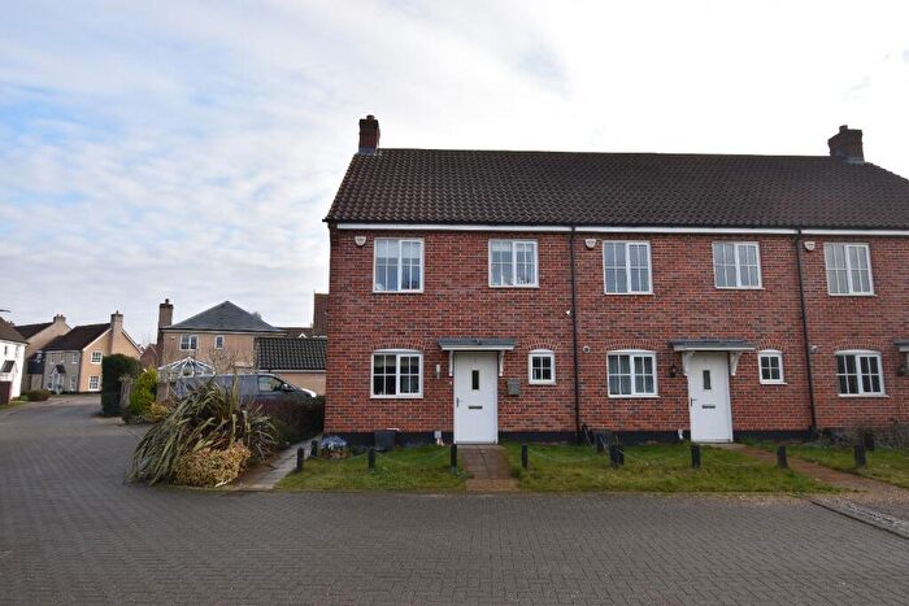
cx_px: 454
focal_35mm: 21
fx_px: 530
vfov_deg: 59.5
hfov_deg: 81.2
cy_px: 303
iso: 200
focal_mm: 14
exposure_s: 1/400
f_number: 6.3
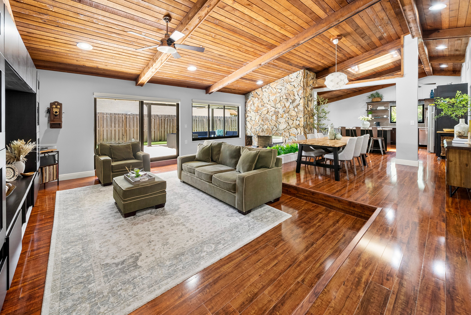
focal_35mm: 13
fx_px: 170
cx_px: 236
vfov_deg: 85.5
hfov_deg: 108.3
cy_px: 158
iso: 400
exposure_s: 1/6
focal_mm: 13
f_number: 8
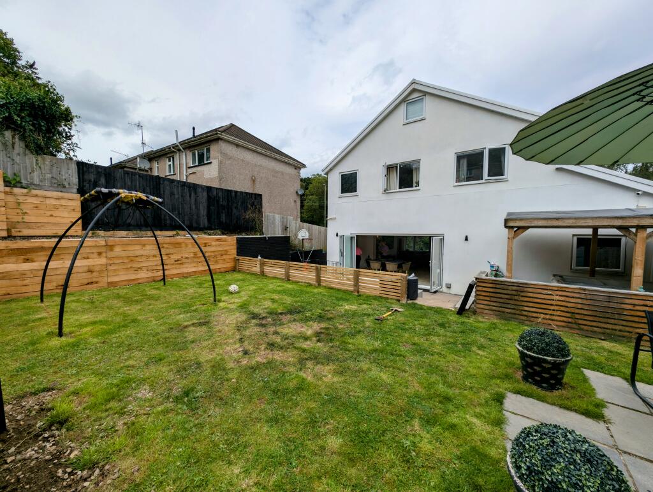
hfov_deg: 110.5
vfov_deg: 94.6
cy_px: 246
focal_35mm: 12
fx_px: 227
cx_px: 326
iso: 40
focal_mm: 2.23
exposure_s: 1/2012
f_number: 1.95
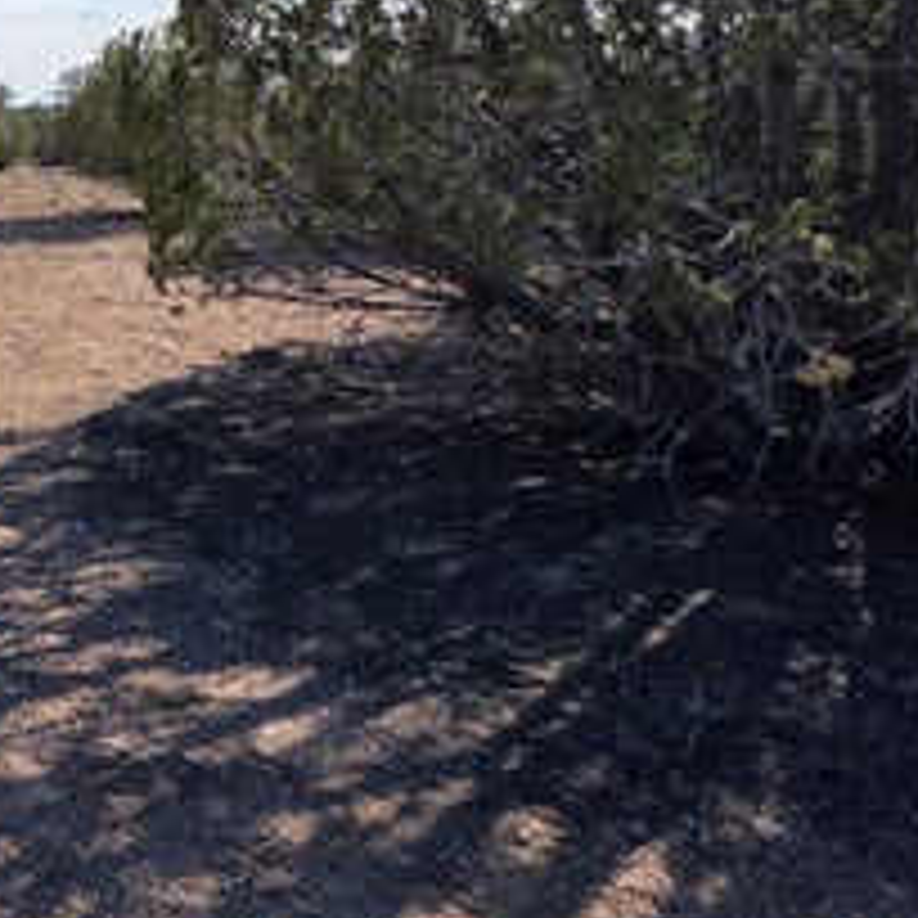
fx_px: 1080
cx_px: -428
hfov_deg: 29.7
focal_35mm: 36
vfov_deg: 44.9
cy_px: 266
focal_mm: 2.2
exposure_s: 1/1834
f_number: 1.9
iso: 40
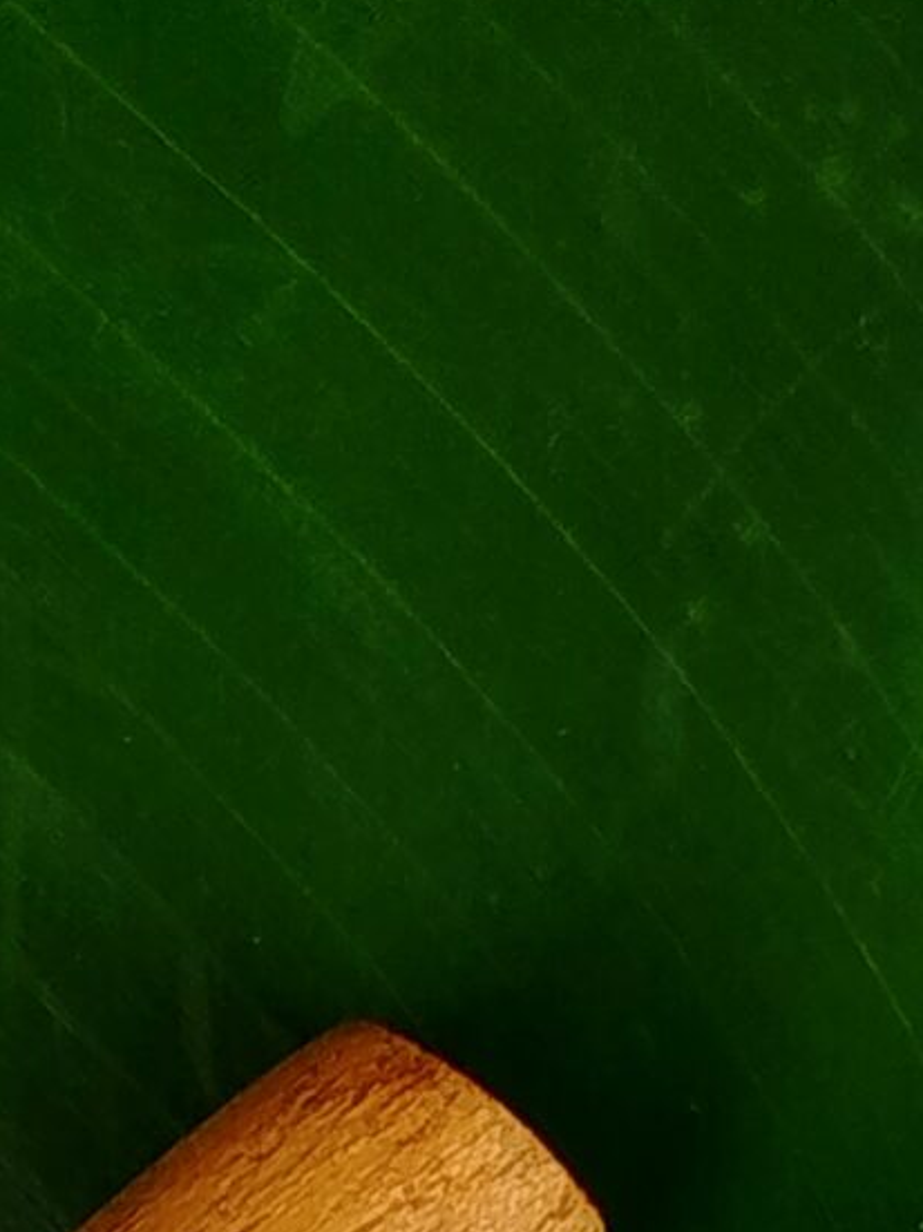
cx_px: 208
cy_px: 2831
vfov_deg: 8.2
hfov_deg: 6.7
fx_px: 7931
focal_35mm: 223
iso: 50
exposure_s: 1/343
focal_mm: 5.31
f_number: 1.7
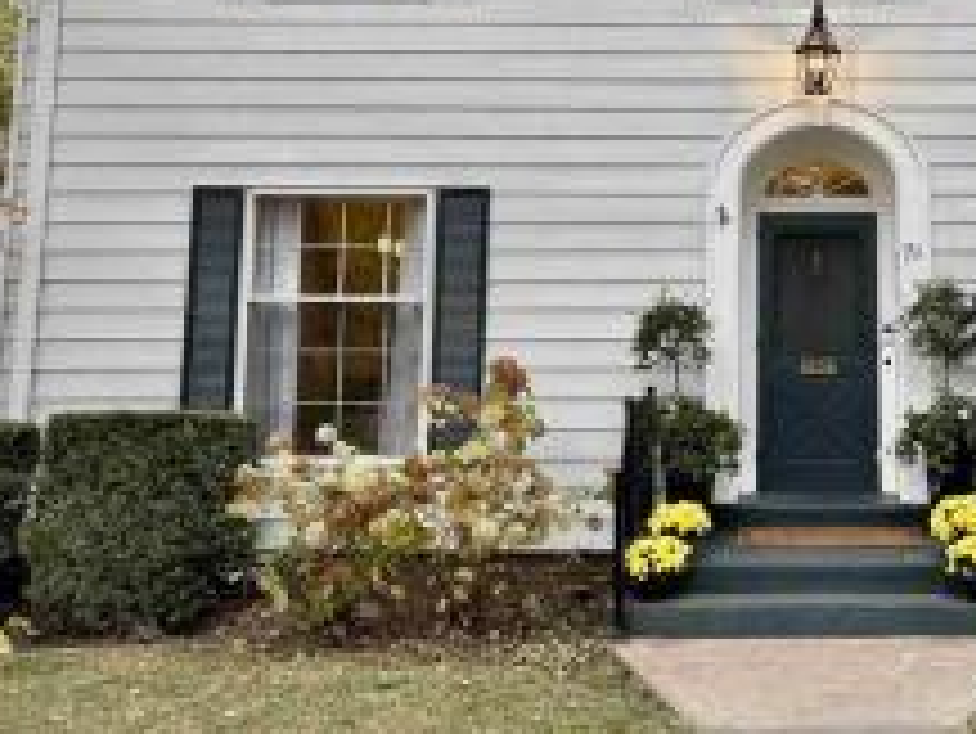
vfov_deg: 29.9
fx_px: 1354
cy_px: 194
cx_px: 787
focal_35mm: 48
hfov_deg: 38.1
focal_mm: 5.96
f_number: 1.6
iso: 50
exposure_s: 1/147
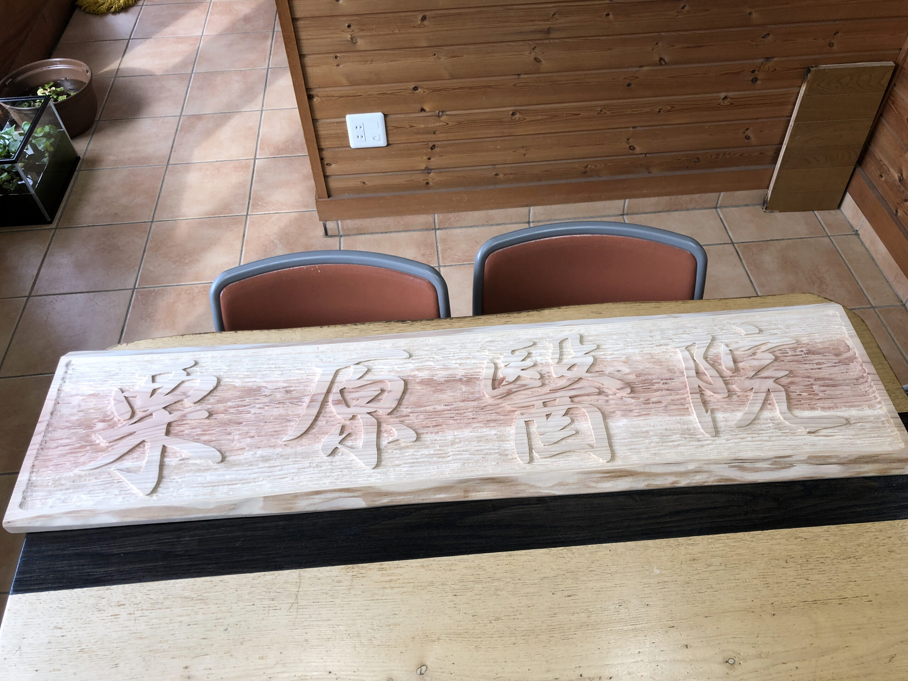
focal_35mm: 28
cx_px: 454
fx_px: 734
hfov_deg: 63.4
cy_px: 340
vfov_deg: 49.7
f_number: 1.8
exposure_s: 1/100
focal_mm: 4
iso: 32
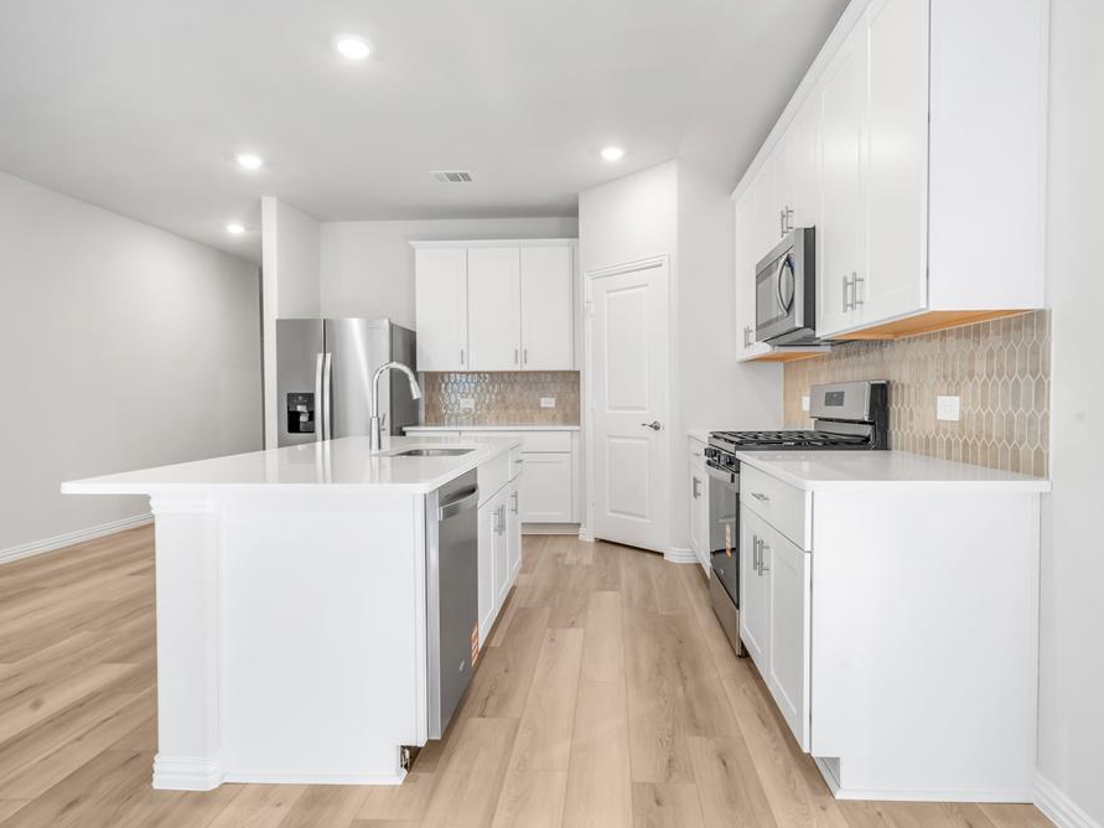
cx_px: 577
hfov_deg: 78.9
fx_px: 670
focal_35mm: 21
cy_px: 416
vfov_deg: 63.4
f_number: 10
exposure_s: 1/5
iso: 320
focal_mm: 19
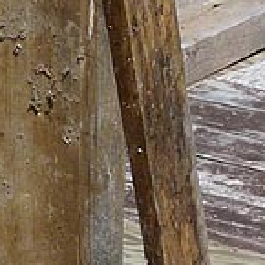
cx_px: 141
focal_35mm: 187
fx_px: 1620
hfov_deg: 9.4
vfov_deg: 9.2
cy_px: 351
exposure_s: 1/400
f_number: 6.3
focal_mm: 4.8
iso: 100
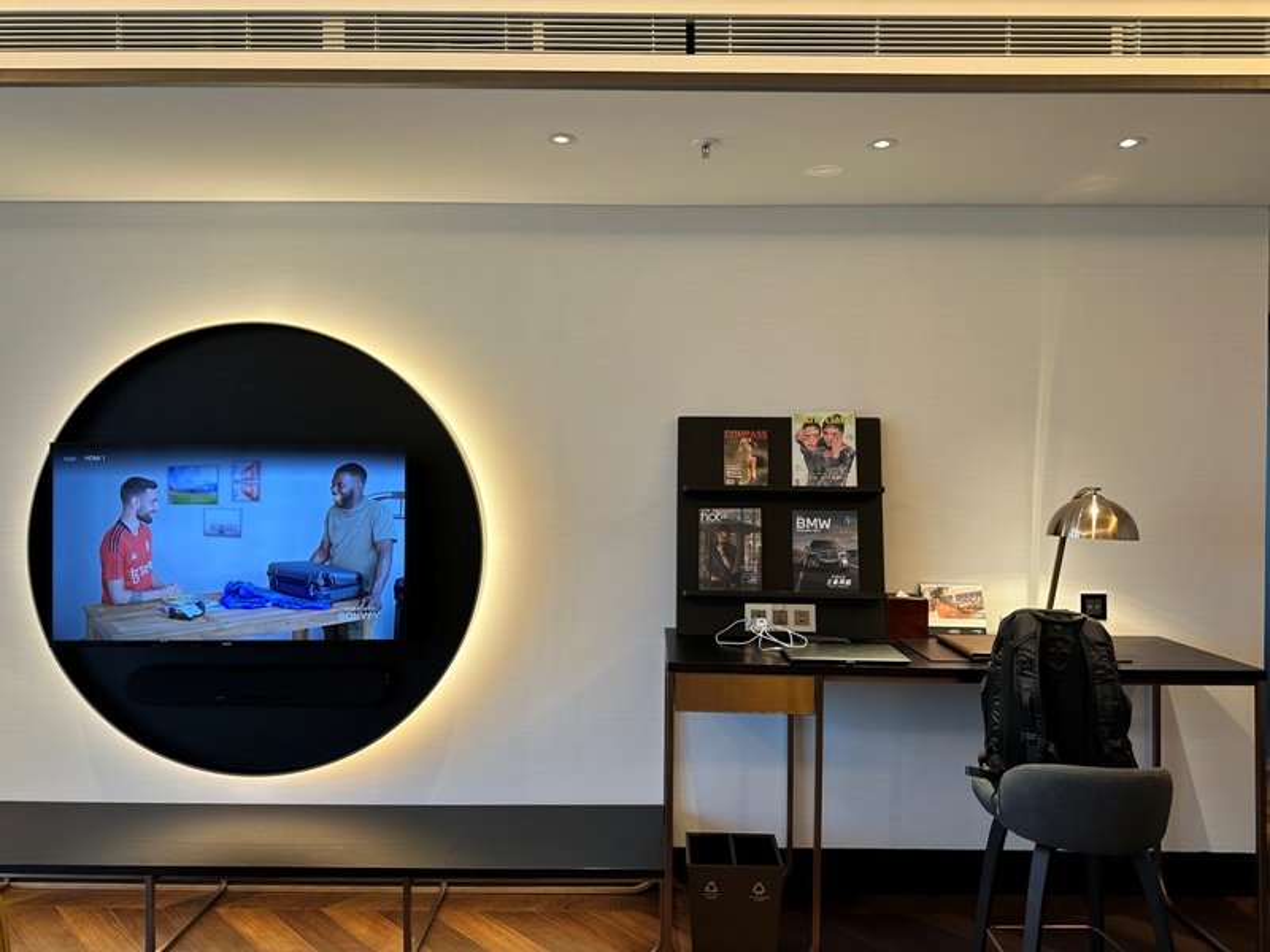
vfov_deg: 56.8
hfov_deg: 71.6
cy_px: 476
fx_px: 881
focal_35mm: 24
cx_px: 635
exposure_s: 1/60
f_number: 1.78
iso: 160
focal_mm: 6.86
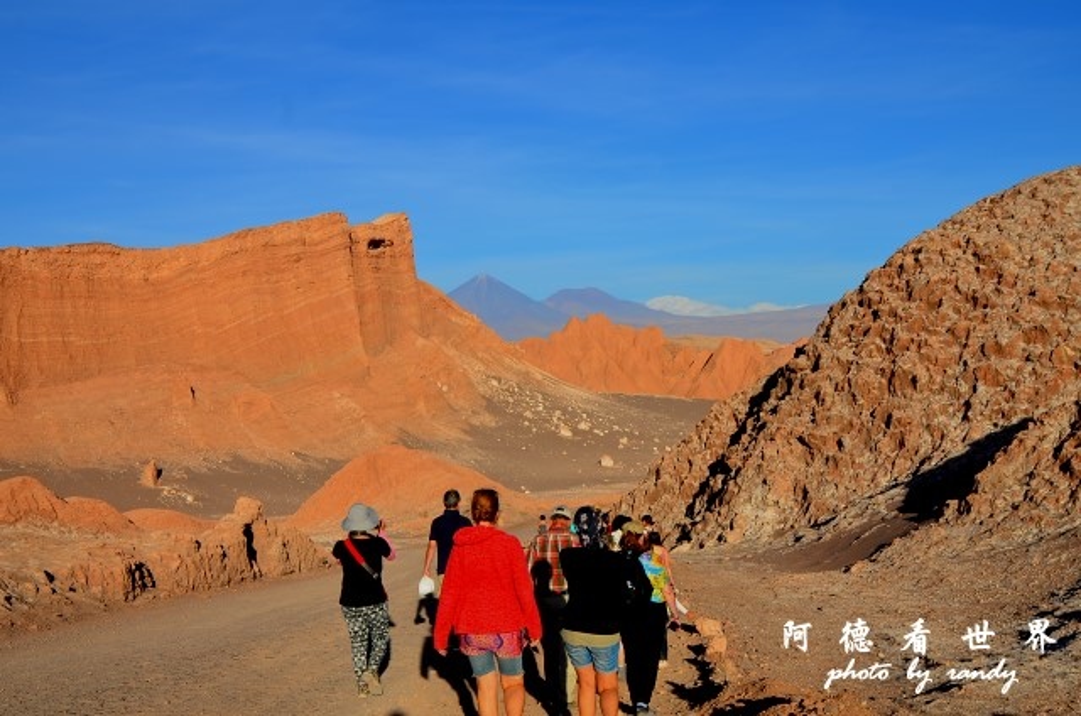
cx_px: 540
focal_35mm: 46
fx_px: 1394
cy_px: 358
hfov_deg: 42.4
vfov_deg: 28.8
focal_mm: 31
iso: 100
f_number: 10
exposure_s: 1/200
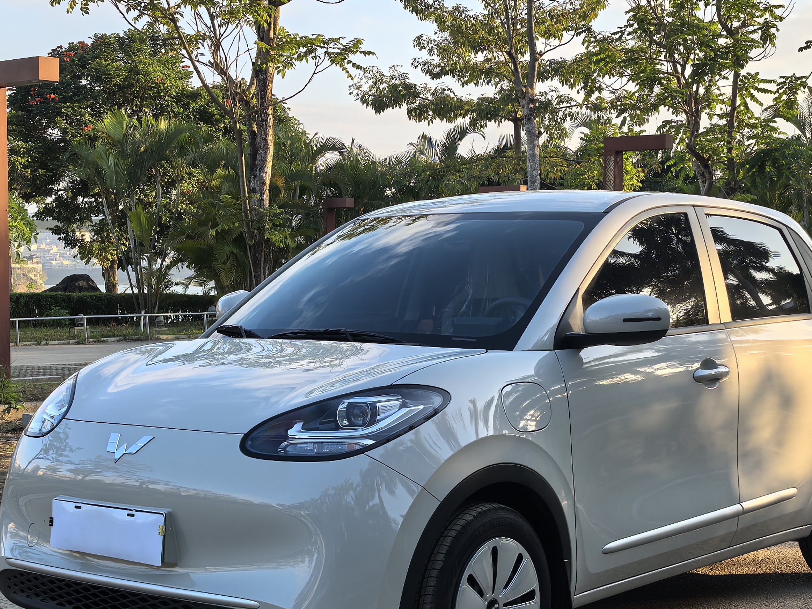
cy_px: 314
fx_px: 1548
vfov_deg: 22.3
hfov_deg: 29.4
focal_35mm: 66
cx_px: 431
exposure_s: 1/903
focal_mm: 6.98
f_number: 2
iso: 50
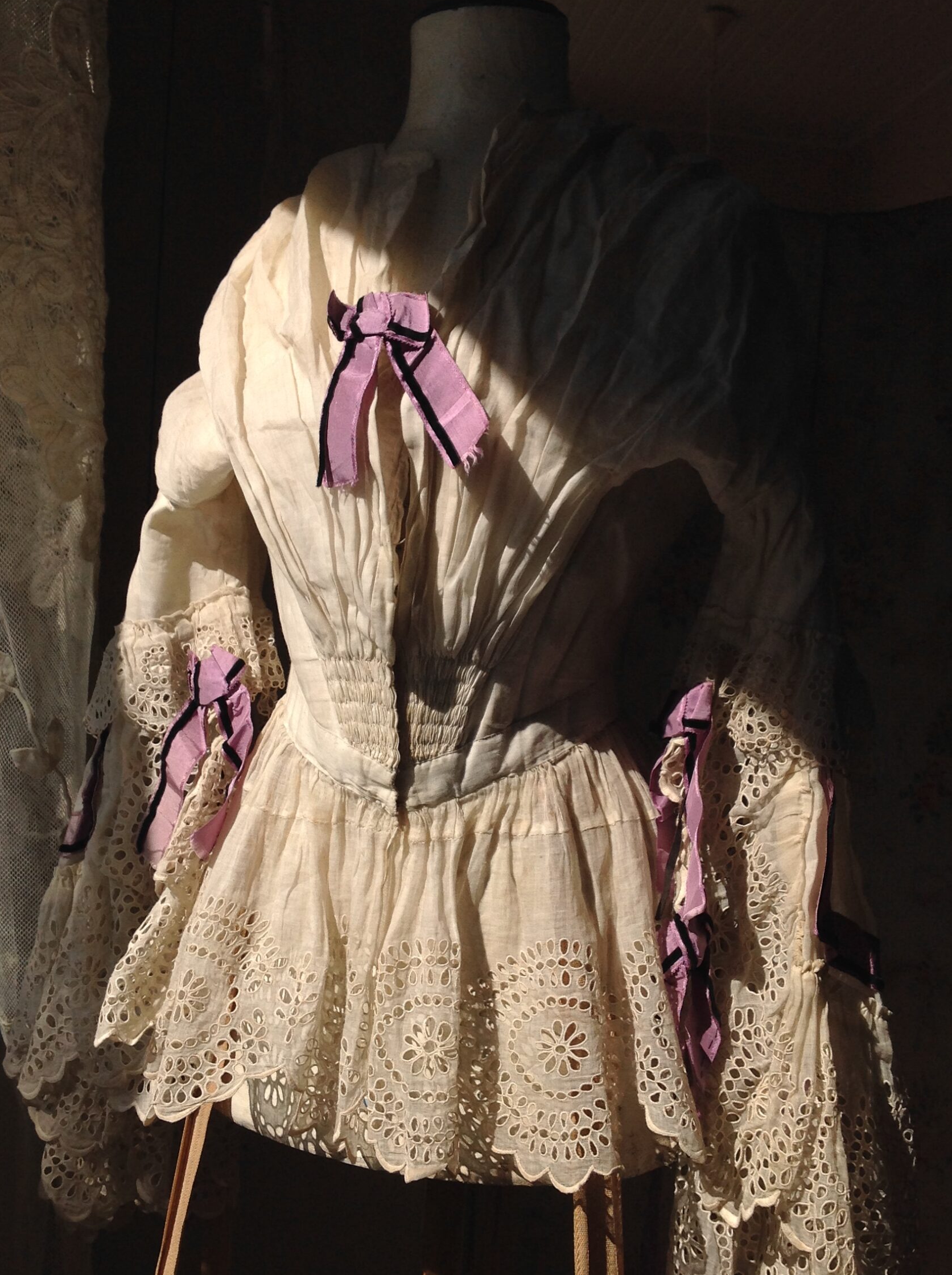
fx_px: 1471
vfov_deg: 46.8
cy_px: 697
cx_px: 461
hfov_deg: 35.9
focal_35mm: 40
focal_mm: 4.28
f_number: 2.4
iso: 50
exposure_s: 1/3788
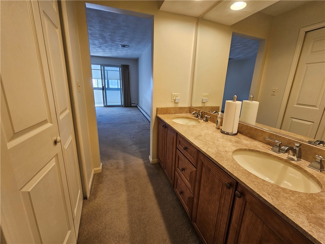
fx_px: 122
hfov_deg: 106.2
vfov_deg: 89.9
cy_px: 122
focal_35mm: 13
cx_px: 162
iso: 125
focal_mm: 2.2
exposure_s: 1/60
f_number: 2.2
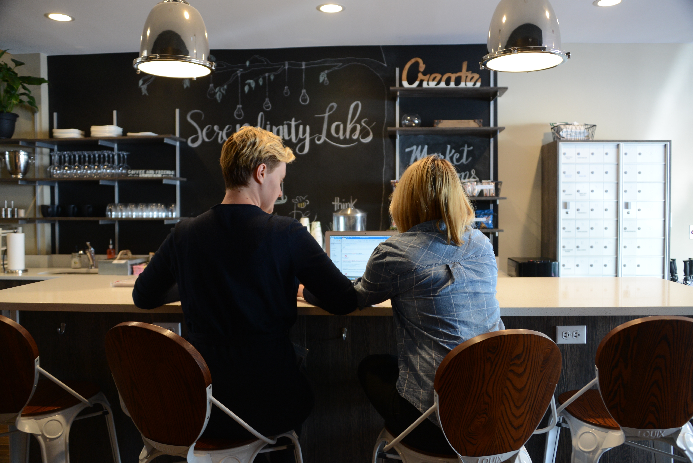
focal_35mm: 32
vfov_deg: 41.1
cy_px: 232
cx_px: 346
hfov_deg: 58.7
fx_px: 616
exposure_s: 1/50
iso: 800
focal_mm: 32
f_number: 3.5
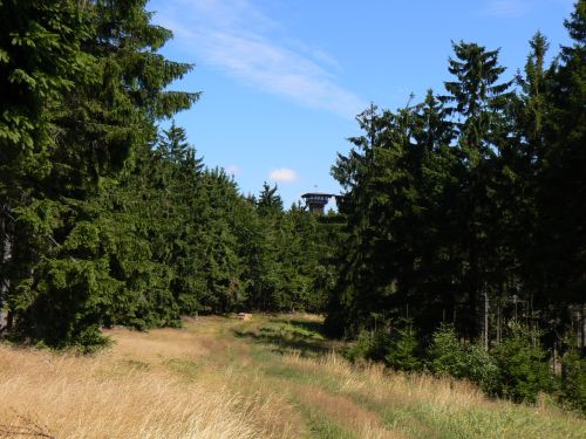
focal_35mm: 53
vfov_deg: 27.5
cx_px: 293
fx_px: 897
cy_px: 220
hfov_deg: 36.2
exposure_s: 1/400
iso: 80
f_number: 5.6
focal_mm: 8.8
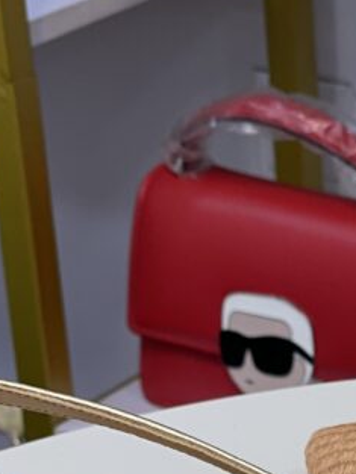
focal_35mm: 177
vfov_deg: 11.0
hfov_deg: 8.2
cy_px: 578
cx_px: 561
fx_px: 2425
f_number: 2
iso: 40
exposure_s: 1/100
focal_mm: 6
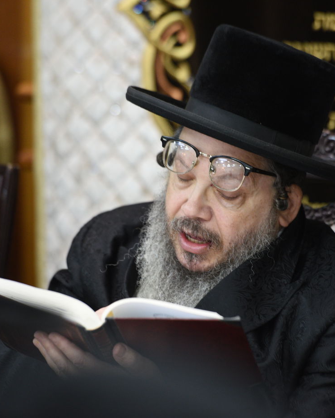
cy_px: 208
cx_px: 194
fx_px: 3506
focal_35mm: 283
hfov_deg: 5.5
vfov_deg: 6.8
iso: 1600
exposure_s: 1/160
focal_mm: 200
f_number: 3.2
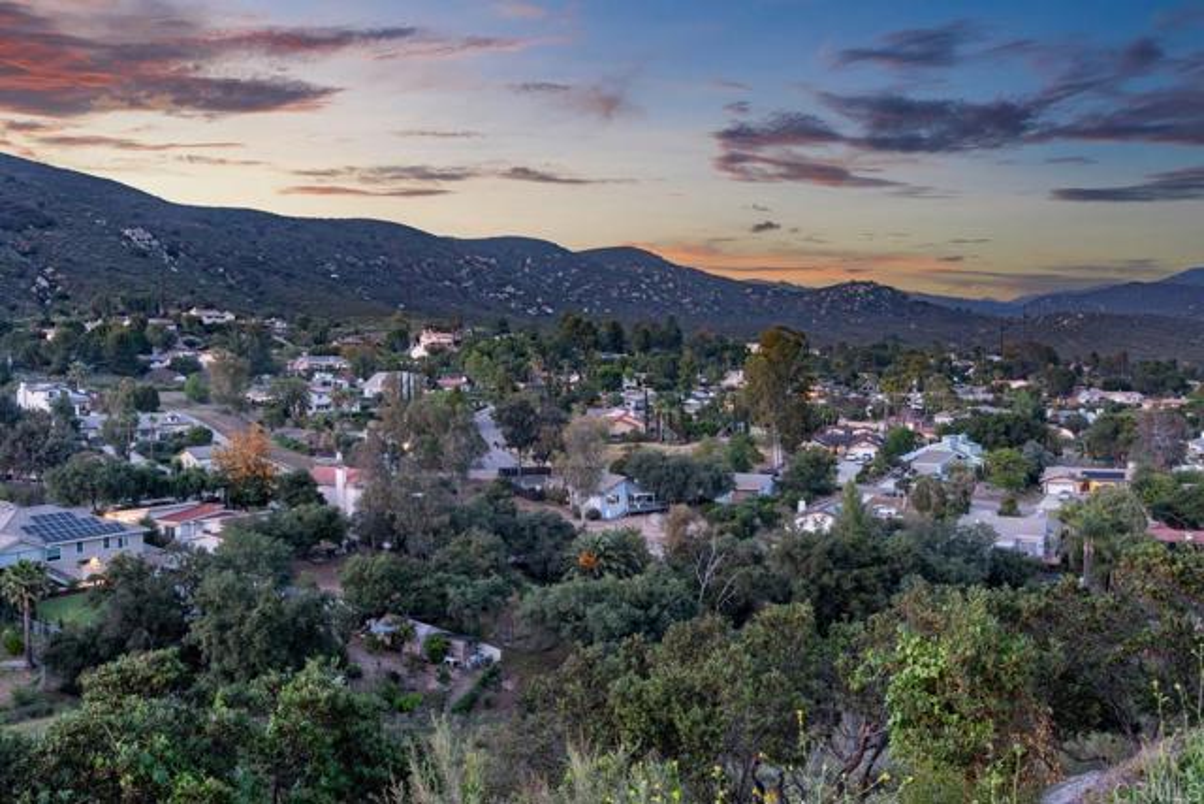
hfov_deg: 58.4
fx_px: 1077
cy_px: 402
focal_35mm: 32
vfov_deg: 40.9
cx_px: 602
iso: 400
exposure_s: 2
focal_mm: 32.2
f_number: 11
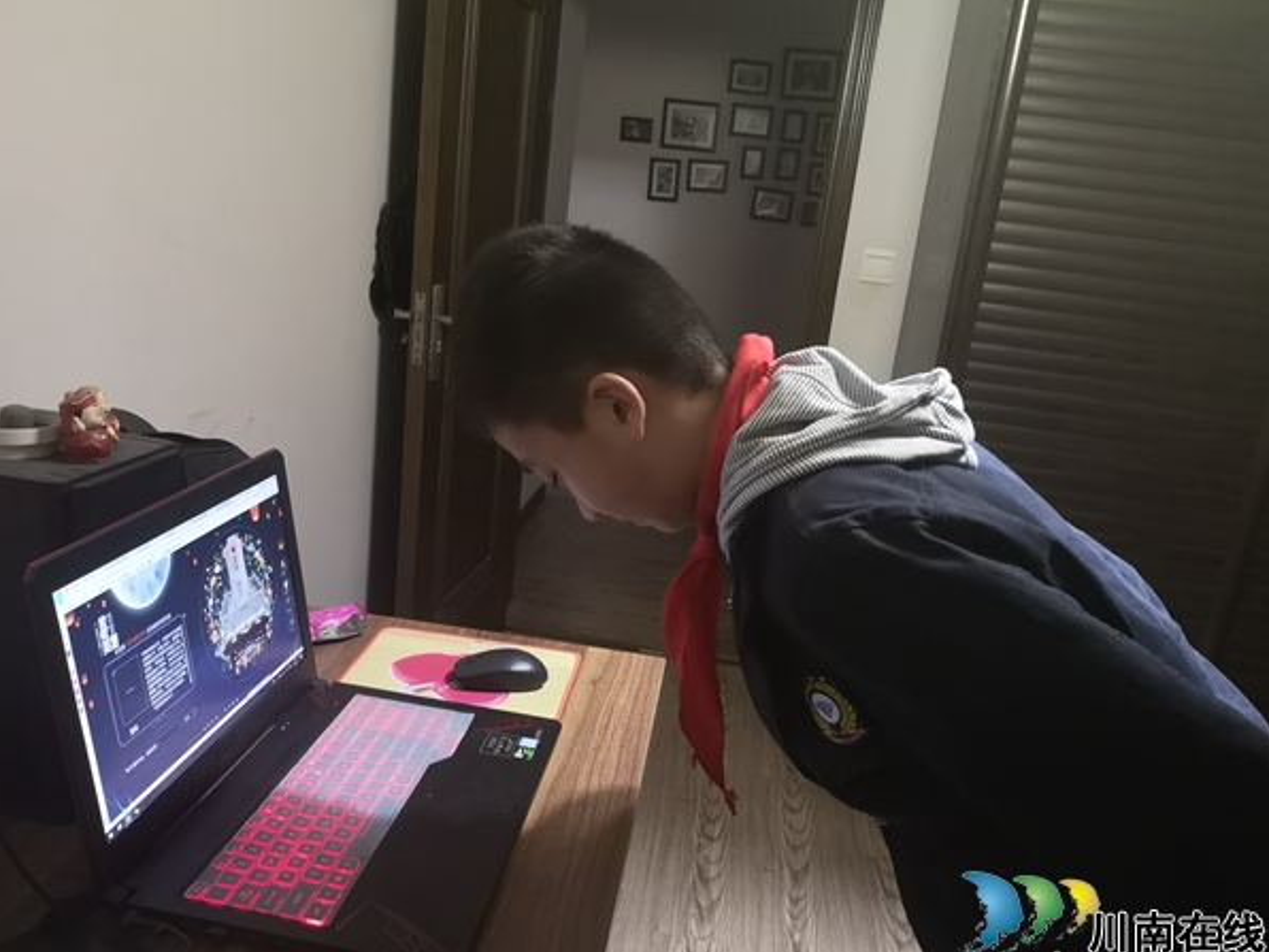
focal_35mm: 29
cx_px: 630
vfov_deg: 48.2
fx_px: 1063
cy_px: 509
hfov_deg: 61.7
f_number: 1.8
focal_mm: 5.58
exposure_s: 1/16.7
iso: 640
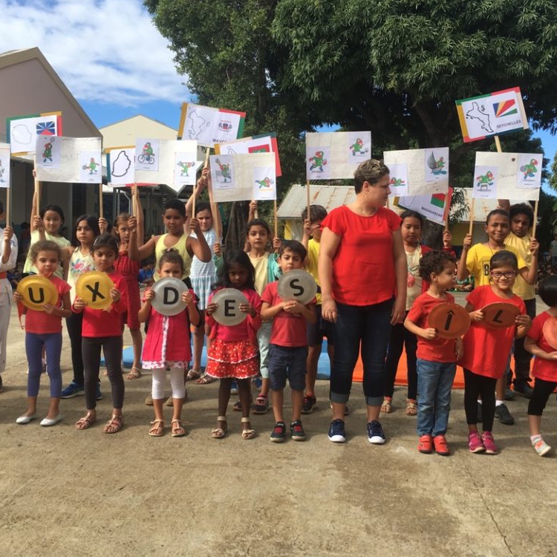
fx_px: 637
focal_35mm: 35
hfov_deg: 47.2
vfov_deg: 47.2
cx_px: 304
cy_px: 275
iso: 25
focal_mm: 4.15
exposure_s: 1/1183
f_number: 2.2
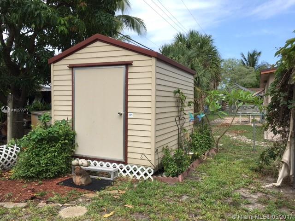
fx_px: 247
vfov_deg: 48.2
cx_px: 148
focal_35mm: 29
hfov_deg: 61.7
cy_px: 110
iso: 25
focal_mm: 4.15
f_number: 2.2
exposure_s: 1/630
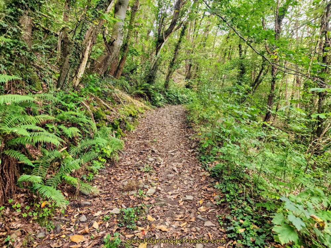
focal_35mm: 23
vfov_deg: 58.9
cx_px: 166
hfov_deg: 73.9
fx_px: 220
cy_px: 124
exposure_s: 1/180
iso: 200
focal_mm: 6.4
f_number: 1.8
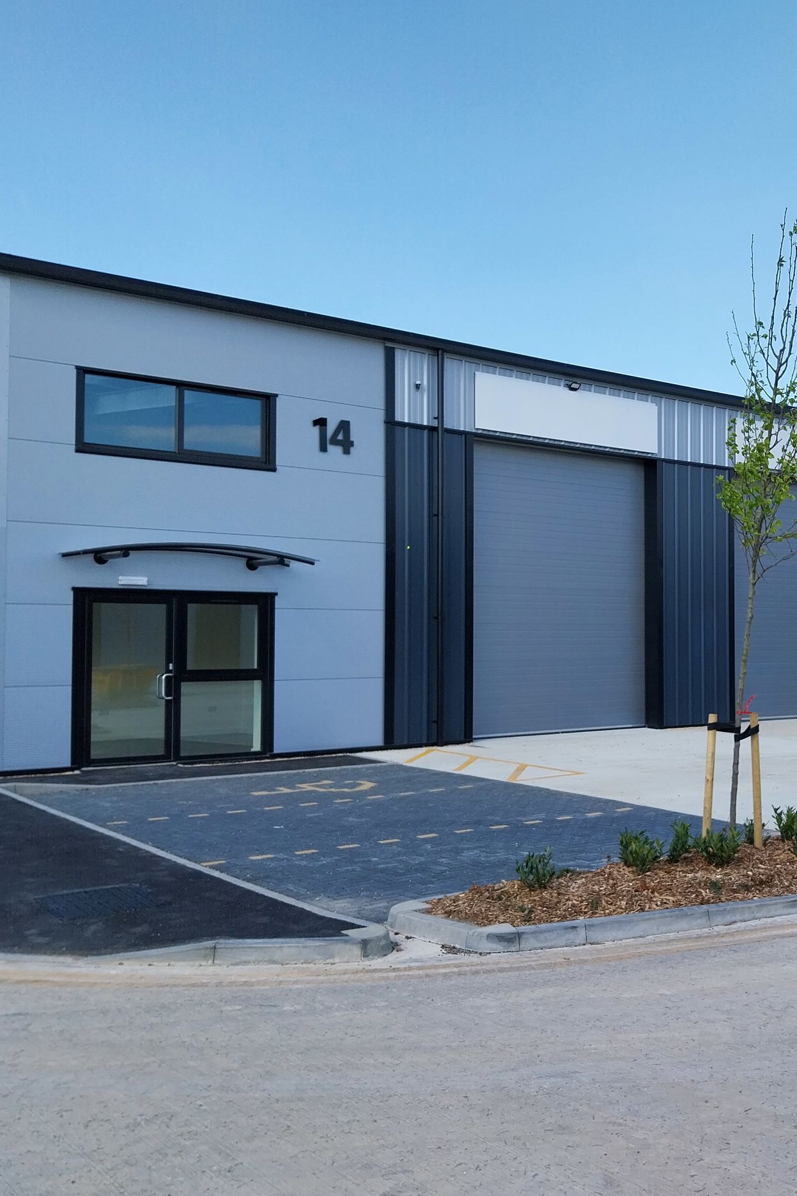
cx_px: 624
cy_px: 596
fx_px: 1229
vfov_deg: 51.9
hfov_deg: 34.9
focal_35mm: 37
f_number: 1.8
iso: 25
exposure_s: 1/643
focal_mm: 4
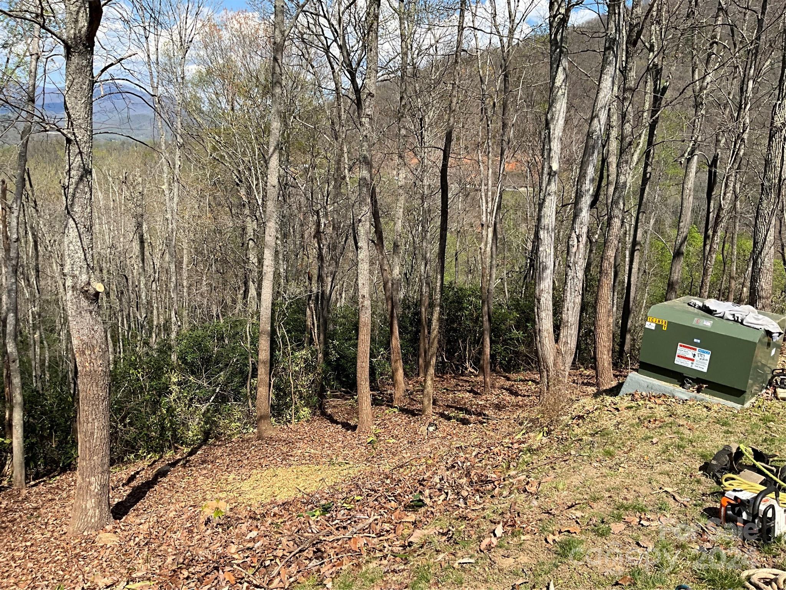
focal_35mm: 29
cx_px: 393
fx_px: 658
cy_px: 295
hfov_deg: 61.7
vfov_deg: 48.2
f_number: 1.8
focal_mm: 3
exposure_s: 1/1412
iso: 25
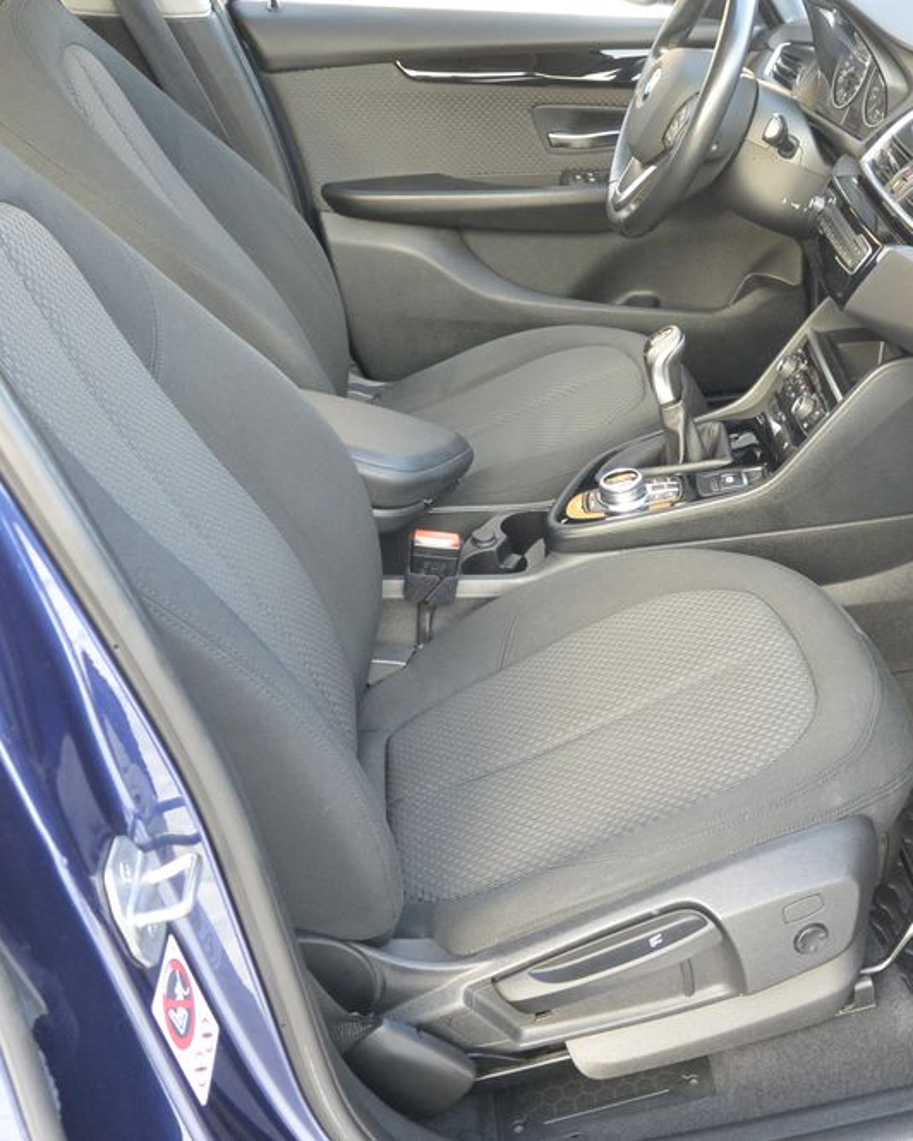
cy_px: 557
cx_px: 712
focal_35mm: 39
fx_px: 1317
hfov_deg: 37.1
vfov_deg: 46.8
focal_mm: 10
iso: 400
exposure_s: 1/80
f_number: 3.5
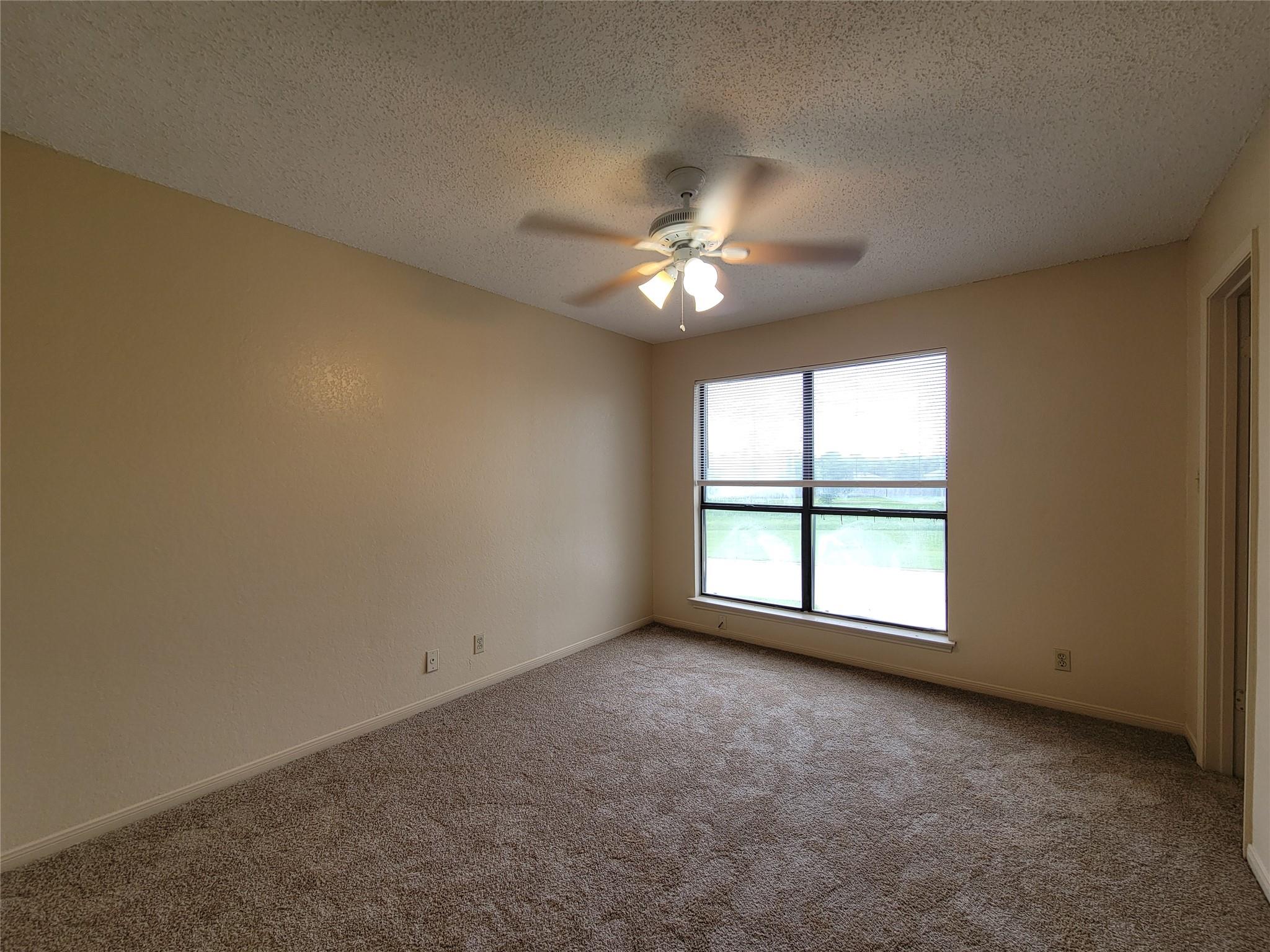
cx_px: 635
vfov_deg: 89.9
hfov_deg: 106.2
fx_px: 477
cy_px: 476
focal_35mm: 13
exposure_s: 1/60
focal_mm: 2.2
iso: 50
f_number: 2.2
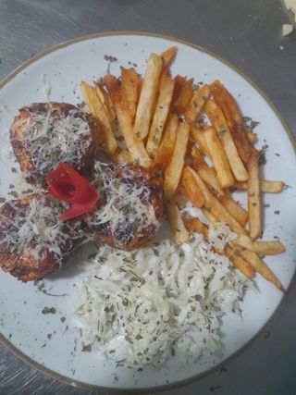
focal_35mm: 27
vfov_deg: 65.3
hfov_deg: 51.3
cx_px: 148
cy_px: 198
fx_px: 308
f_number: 1.8
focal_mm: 4
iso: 160
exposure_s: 1/50
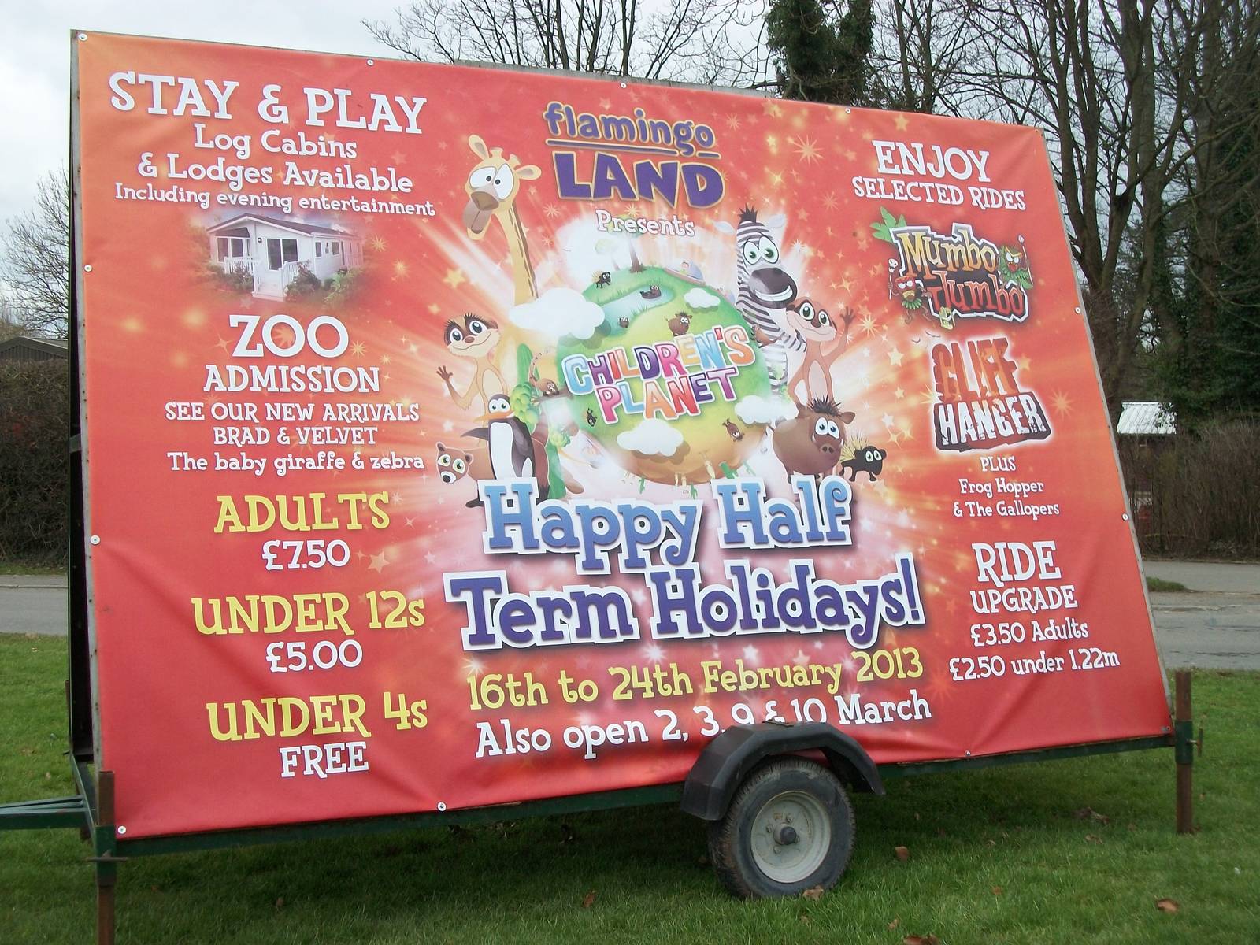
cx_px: 630
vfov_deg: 36.0
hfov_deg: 46.8
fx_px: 1456
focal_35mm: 40
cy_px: 472
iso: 80
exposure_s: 1/100
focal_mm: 7.1
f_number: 3.2
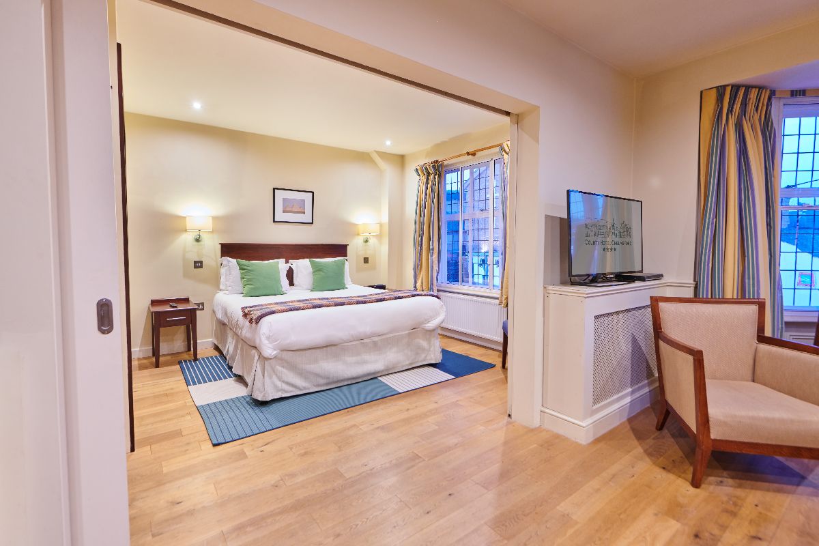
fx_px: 364
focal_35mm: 16
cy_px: 273
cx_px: 410
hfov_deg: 96.7
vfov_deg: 73.7
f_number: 7.1
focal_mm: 16
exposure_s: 1/2
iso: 500
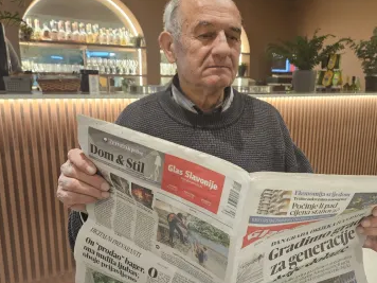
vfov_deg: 45.3
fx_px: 338
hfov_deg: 58.2
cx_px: 208
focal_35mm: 31
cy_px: 159
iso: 500
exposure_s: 1/50
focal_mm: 5.4
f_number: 1.8
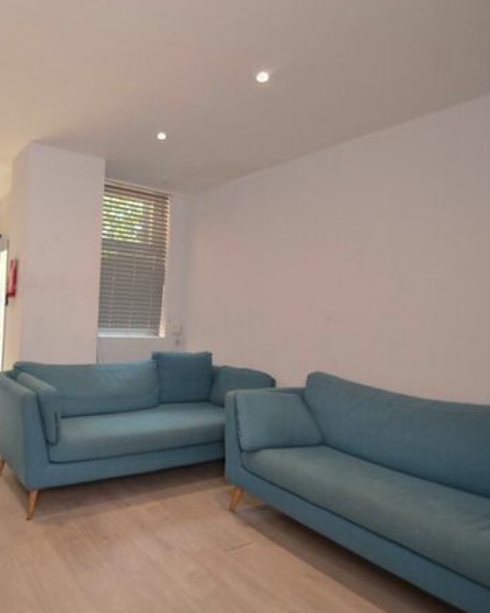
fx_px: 399
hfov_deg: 60.4
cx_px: 136
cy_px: 307
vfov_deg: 75.1
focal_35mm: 22
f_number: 3.5
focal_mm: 10
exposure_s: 1/60
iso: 400
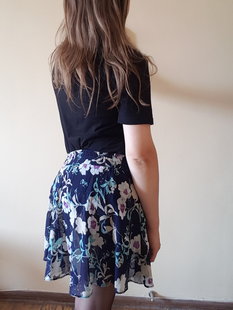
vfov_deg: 63.4
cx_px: 103
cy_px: 146
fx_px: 251
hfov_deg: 49.6
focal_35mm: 28
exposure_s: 1/33
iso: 160
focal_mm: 2.1
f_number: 1.7
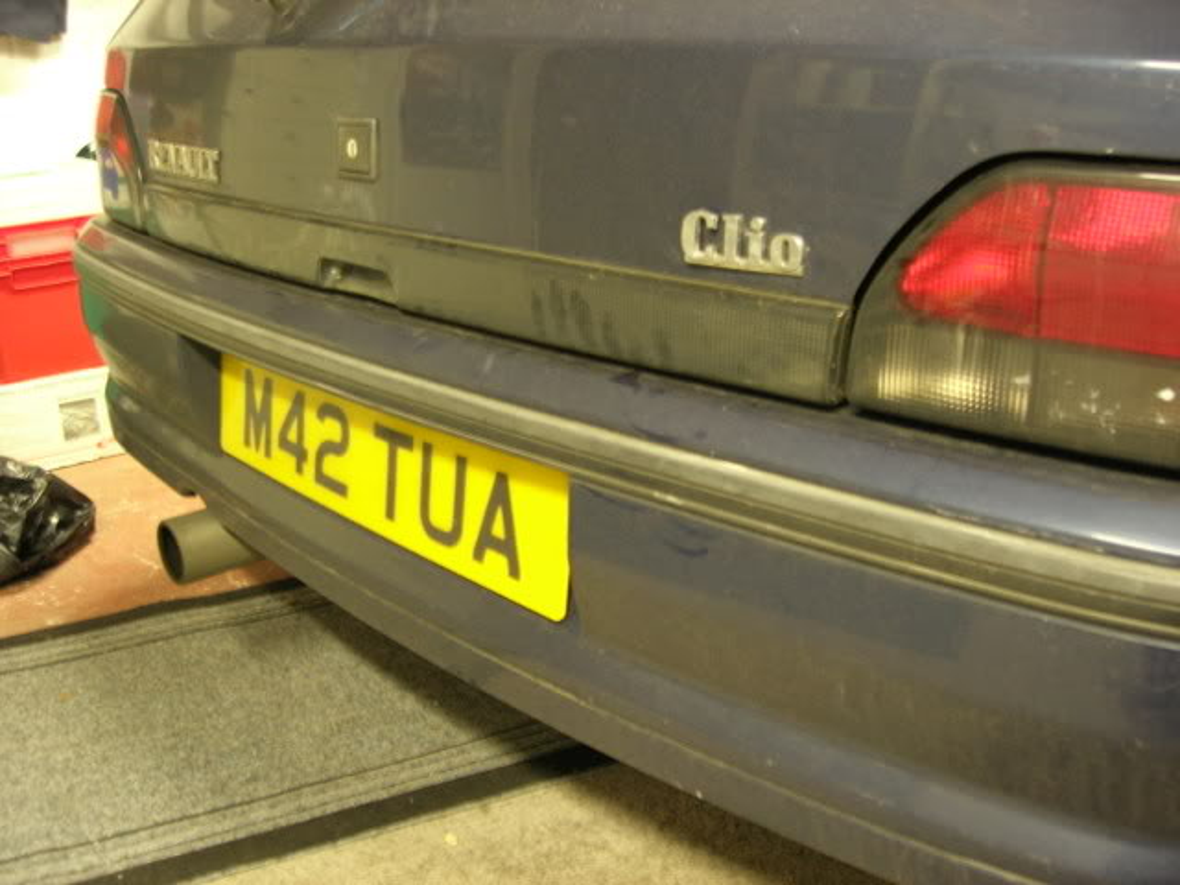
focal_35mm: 38
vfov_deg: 37.7
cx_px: 590
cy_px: 442
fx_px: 1295
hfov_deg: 49.0
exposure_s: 1/3.9
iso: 158
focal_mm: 7.8
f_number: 2.8
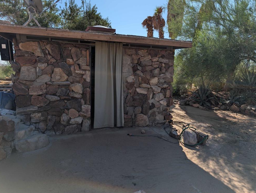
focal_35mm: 25
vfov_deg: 55.0
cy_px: 96
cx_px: 127
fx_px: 185
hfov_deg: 69.3
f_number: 1.68
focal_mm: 6.9
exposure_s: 1/1650
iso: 22
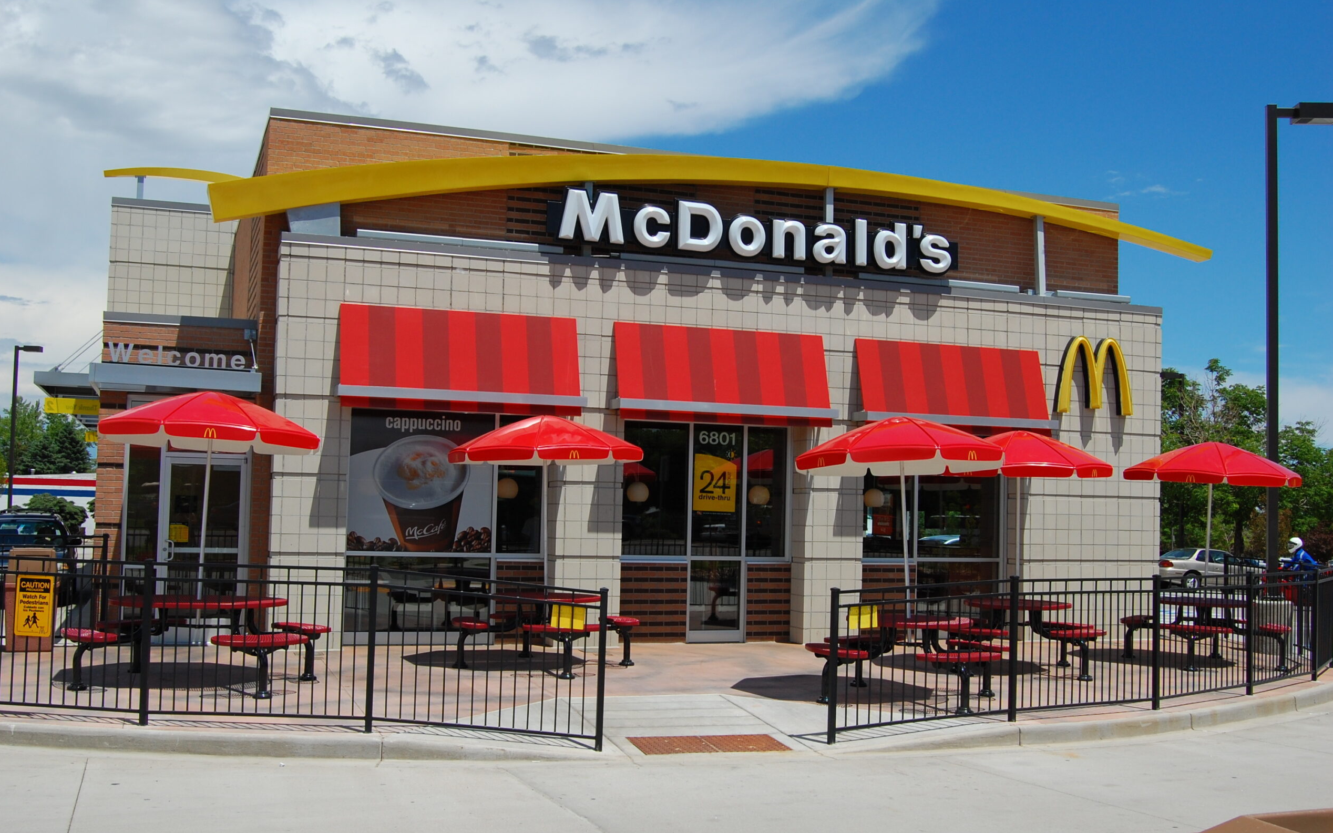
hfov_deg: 52.7
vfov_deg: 34.4
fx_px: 1344
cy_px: 425
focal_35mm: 37
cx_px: 661
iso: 200
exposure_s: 1/400
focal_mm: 24
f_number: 10
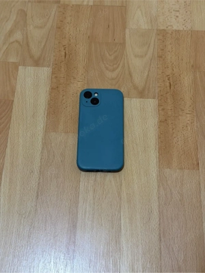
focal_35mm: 48
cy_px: 136
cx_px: 102
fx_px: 379
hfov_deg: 30.3
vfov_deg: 39.7
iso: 500
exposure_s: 1/40
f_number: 1.78
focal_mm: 6.76
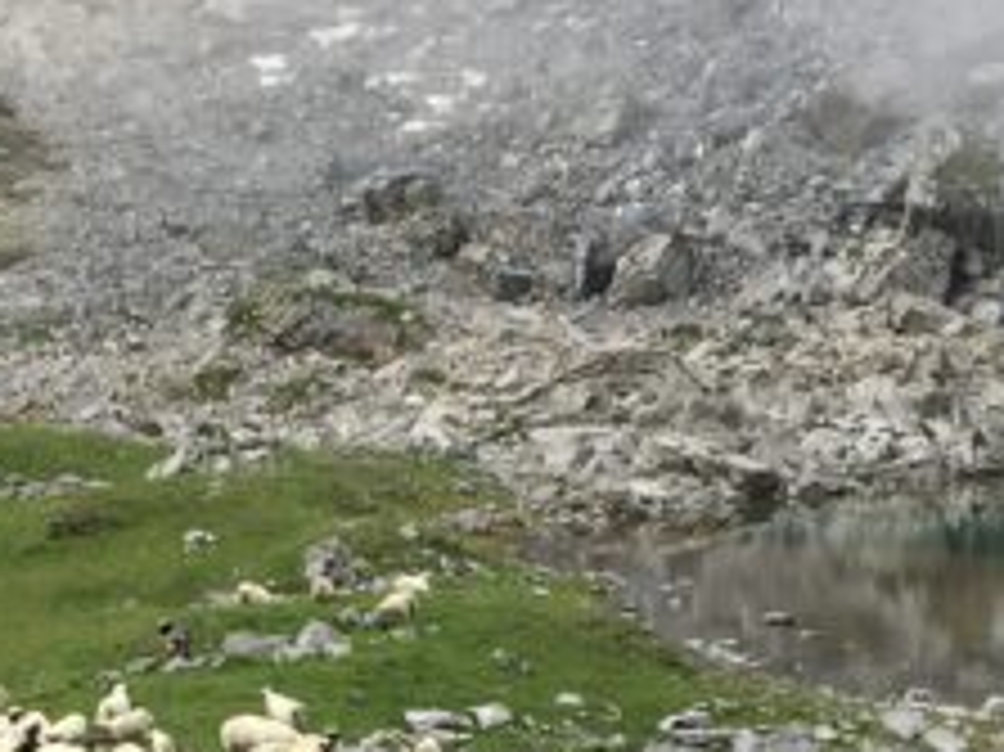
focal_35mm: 133
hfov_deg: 14.8
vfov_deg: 10.9
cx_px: 261
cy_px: 928
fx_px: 3855
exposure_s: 1/746
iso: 25
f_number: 2.2
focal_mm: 4.15
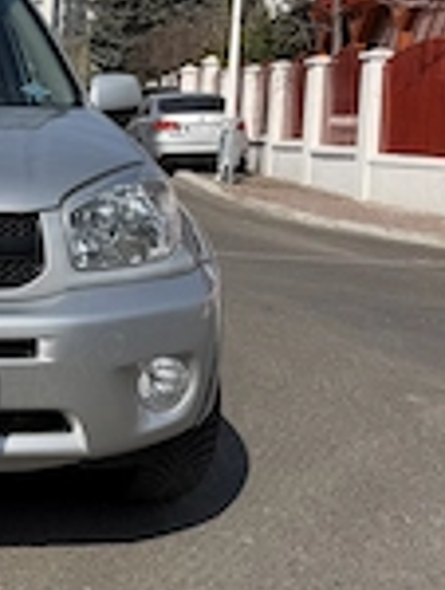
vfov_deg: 29.9
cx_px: -138
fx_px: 1094
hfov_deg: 20.9
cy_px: 185
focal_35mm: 64
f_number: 1.78
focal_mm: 6.76
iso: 80
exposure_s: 1/6173
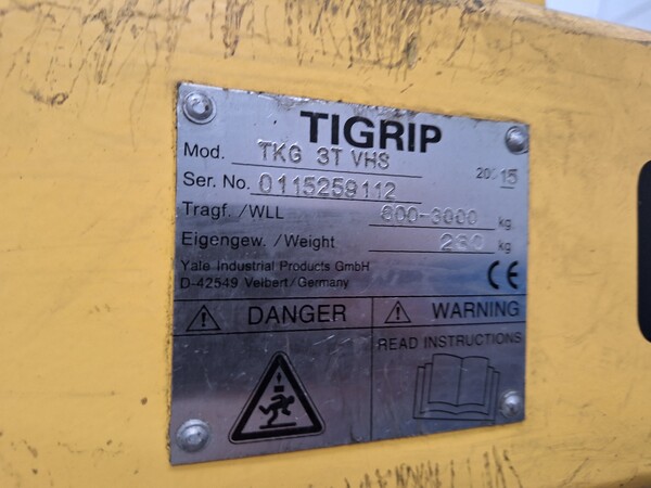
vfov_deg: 58.9
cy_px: 244
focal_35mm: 23
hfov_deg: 73.9
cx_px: 326
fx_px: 433
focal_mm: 5.54
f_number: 1.8
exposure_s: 1/40
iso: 200
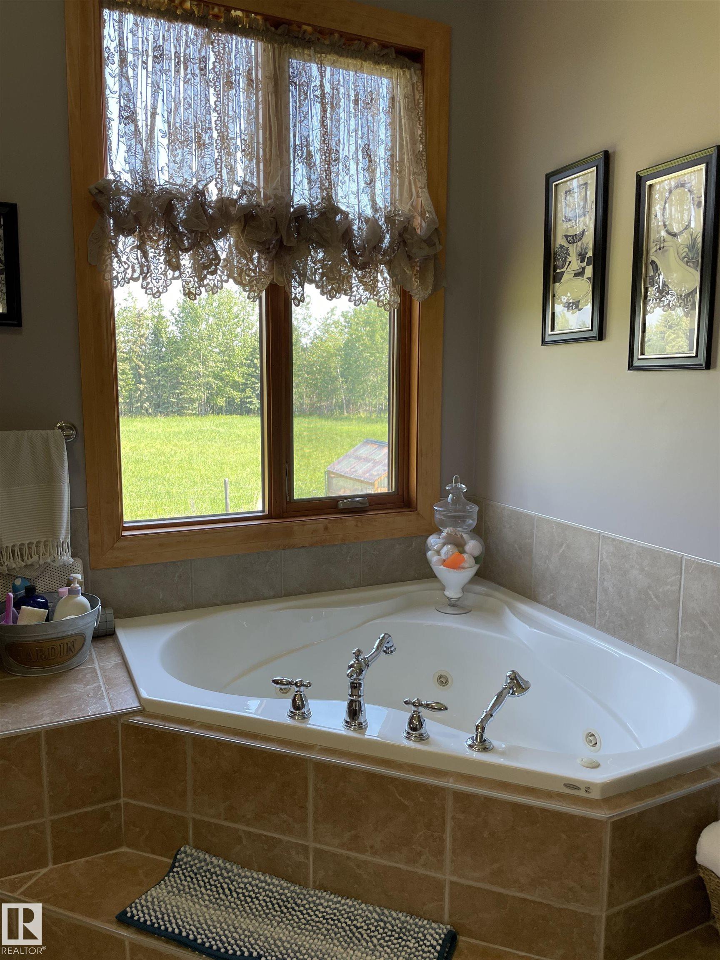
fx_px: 721
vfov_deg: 67.3
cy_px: 480
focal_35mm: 26
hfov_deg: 53.1
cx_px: 360
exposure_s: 1/120
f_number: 1.6
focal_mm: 4.2
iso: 50
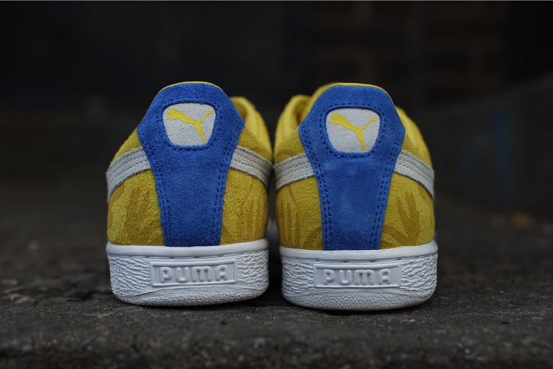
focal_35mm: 50
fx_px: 768
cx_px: 276
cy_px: 184
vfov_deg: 27.0
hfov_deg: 39.6
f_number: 5
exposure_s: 1/640
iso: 320
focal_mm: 50
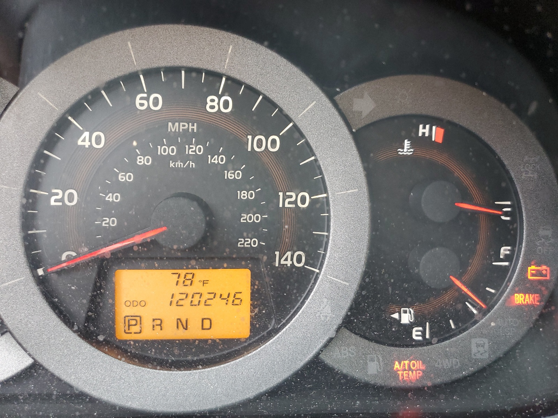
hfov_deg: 67.3
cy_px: 209
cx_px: 279
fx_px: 419
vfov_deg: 53.1
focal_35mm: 26
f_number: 1.5
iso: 157
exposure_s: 1/60.2
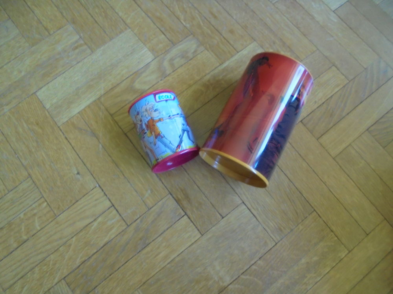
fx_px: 295
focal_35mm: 26
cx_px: 196
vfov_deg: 53.1
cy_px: 147
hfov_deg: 67.3
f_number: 3.5
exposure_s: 1/30
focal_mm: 4.6
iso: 400
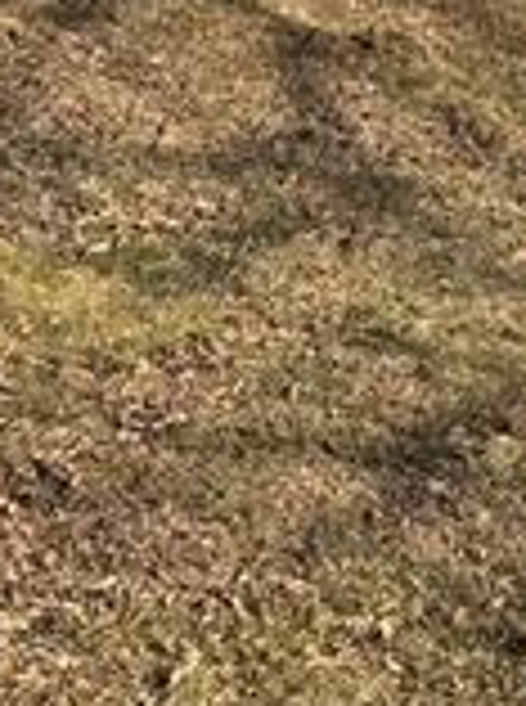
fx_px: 3194
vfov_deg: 11.7
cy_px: -544
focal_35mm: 157
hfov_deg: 9.4
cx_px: 18
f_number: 1.78
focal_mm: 6.76
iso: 80
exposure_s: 1/3021
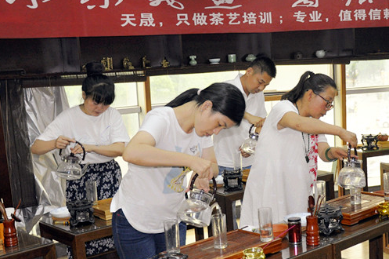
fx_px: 626
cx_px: 283
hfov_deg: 33.9
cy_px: 155
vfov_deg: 23.3
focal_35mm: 58
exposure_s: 1/60
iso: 800
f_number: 3.8
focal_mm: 24
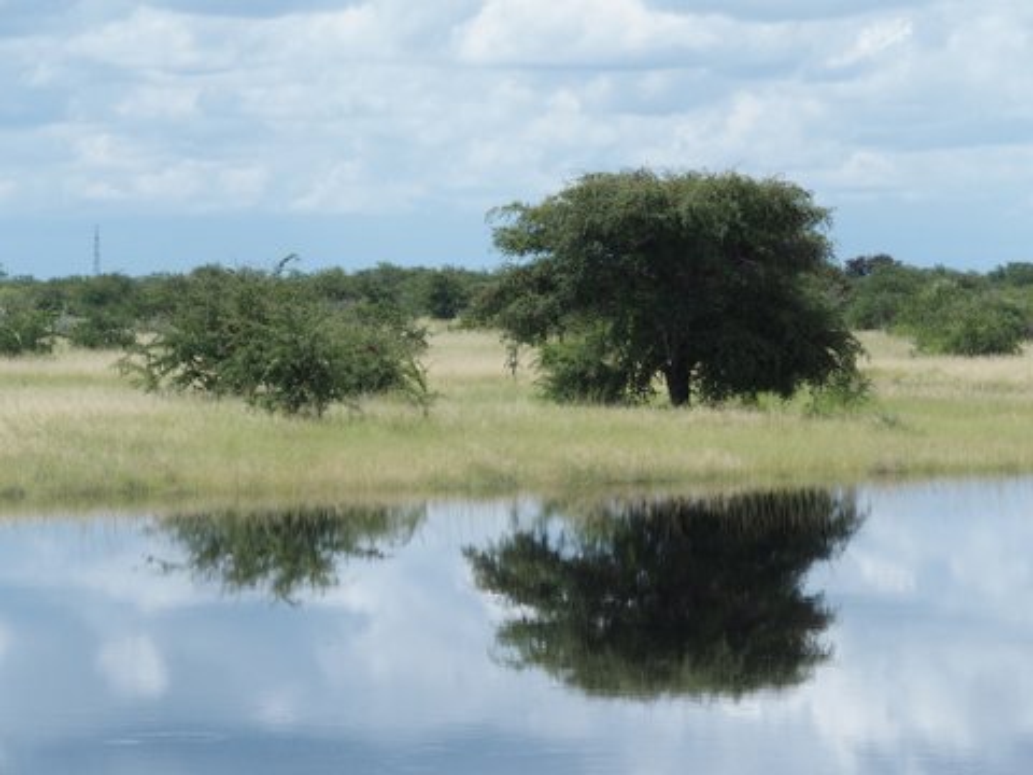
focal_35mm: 200
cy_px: 388
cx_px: 516
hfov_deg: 9.9
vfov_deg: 7.4
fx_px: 5968
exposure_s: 1/400
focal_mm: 42.5
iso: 100
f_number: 6.3
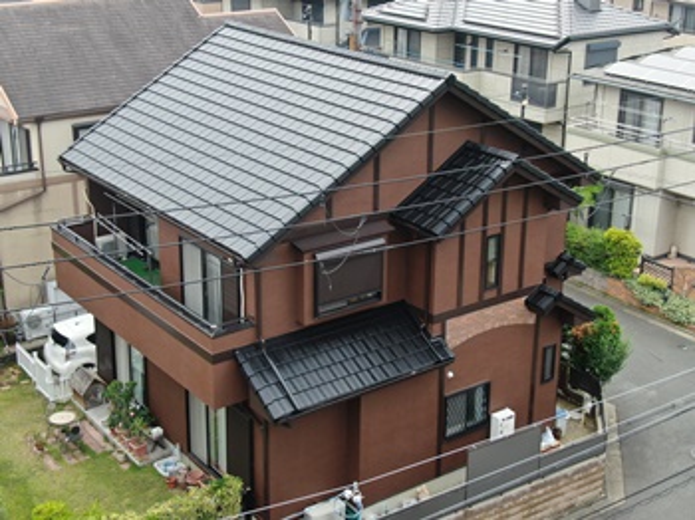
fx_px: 963
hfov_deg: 39.7
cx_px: 348
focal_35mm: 48
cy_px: 260
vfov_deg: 30.2
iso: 100
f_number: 3.8
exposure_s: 1/240
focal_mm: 8.6
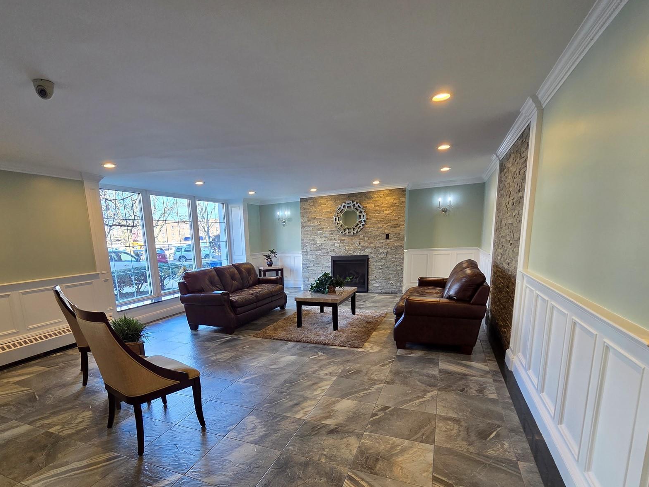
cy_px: 308
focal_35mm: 17
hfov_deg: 89.8
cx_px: 258
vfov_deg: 73.3
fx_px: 319
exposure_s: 1/60
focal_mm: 2.2
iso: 200
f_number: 2.2
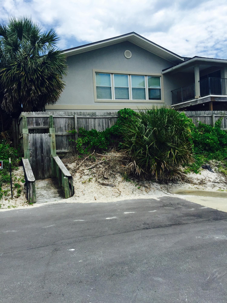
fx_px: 254
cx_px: 114
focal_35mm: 29
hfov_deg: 48.2
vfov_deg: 61.7
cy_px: 152
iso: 32
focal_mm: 4.15
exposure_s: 1/2475
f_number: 2.2
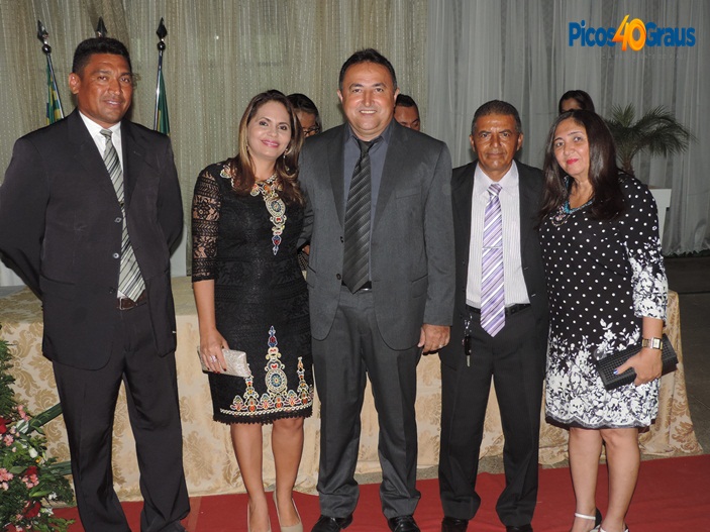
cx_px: 355
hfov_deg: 46.8
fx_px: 820
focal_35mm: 40
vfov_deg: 35.9
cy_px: 266
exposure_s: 1/30
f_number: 3.3
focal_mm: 7.1
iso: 200
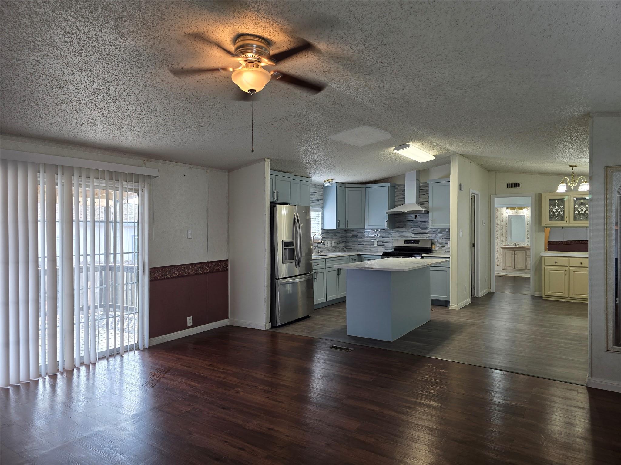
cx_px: 310
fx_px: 413
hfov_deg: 73.9
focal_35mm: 23
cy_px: 232
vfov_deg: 58.9
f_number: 1.7
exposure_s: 1/50
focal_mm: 6.3
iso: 25
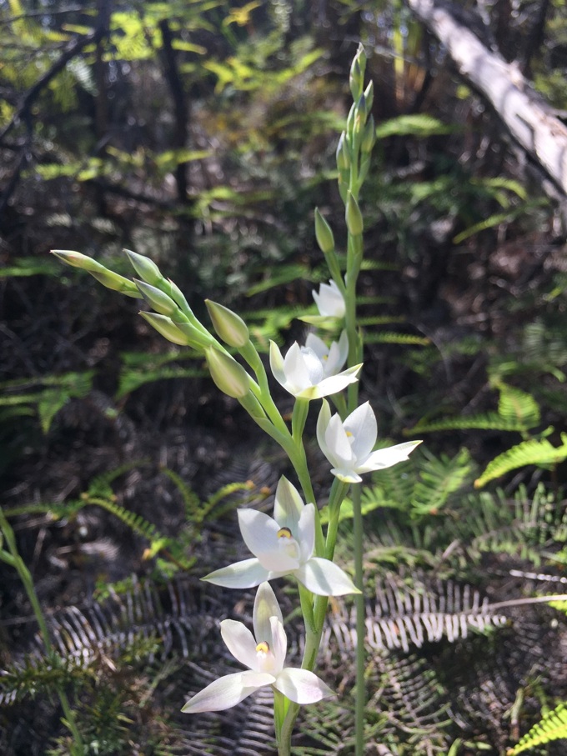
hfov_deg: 48.2
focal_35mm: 29
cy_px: 378
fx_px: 633
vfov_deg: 61.7
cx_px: 284
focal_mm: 4.15
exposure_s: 1/1163
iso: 32
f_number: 2.2
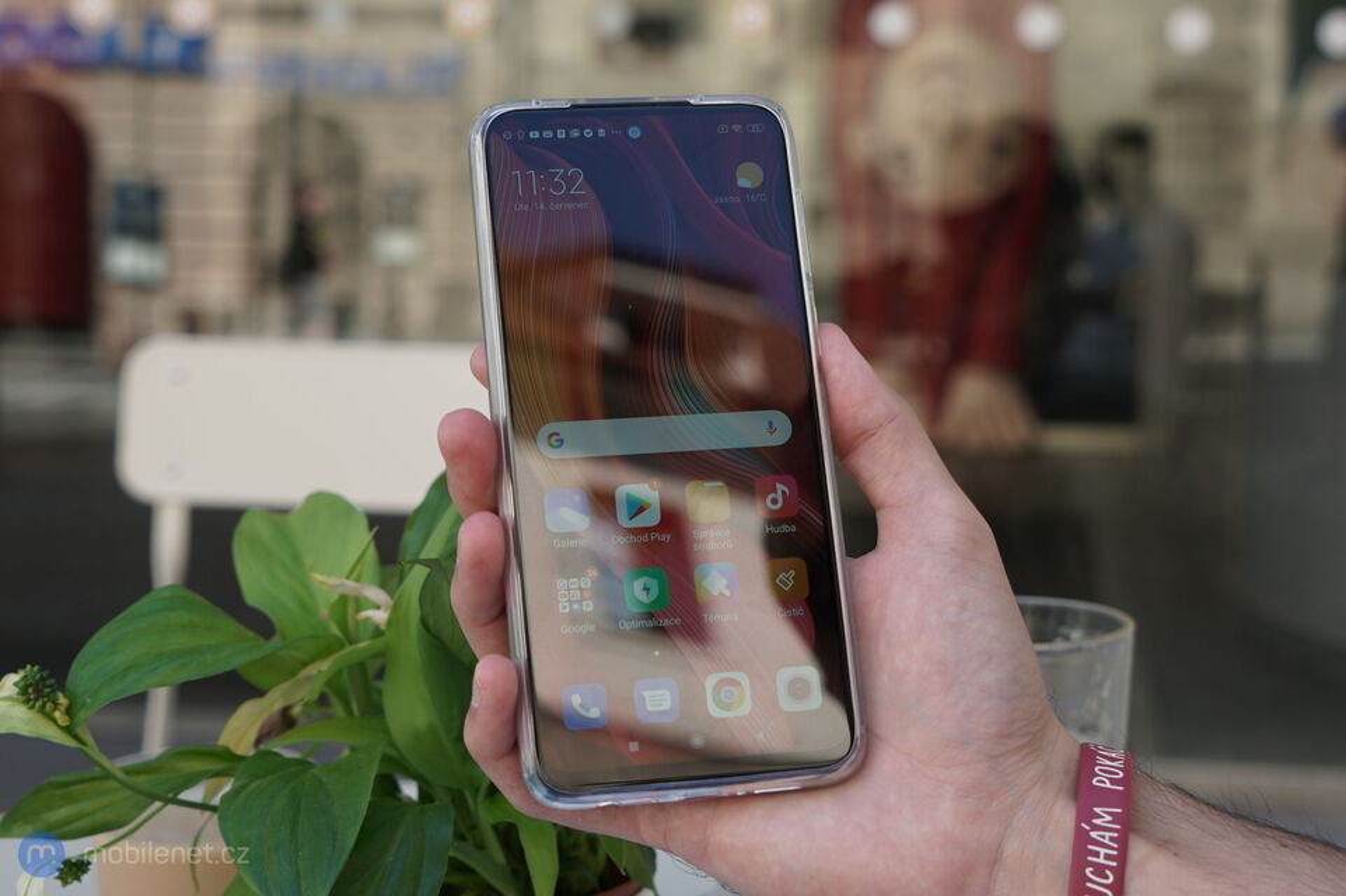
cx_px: 673
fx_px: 1532
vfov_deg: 32.6
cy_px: 448
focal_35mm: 41
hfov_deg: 47.4
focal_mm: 41
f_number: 5.6
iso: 100
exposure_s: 1/100
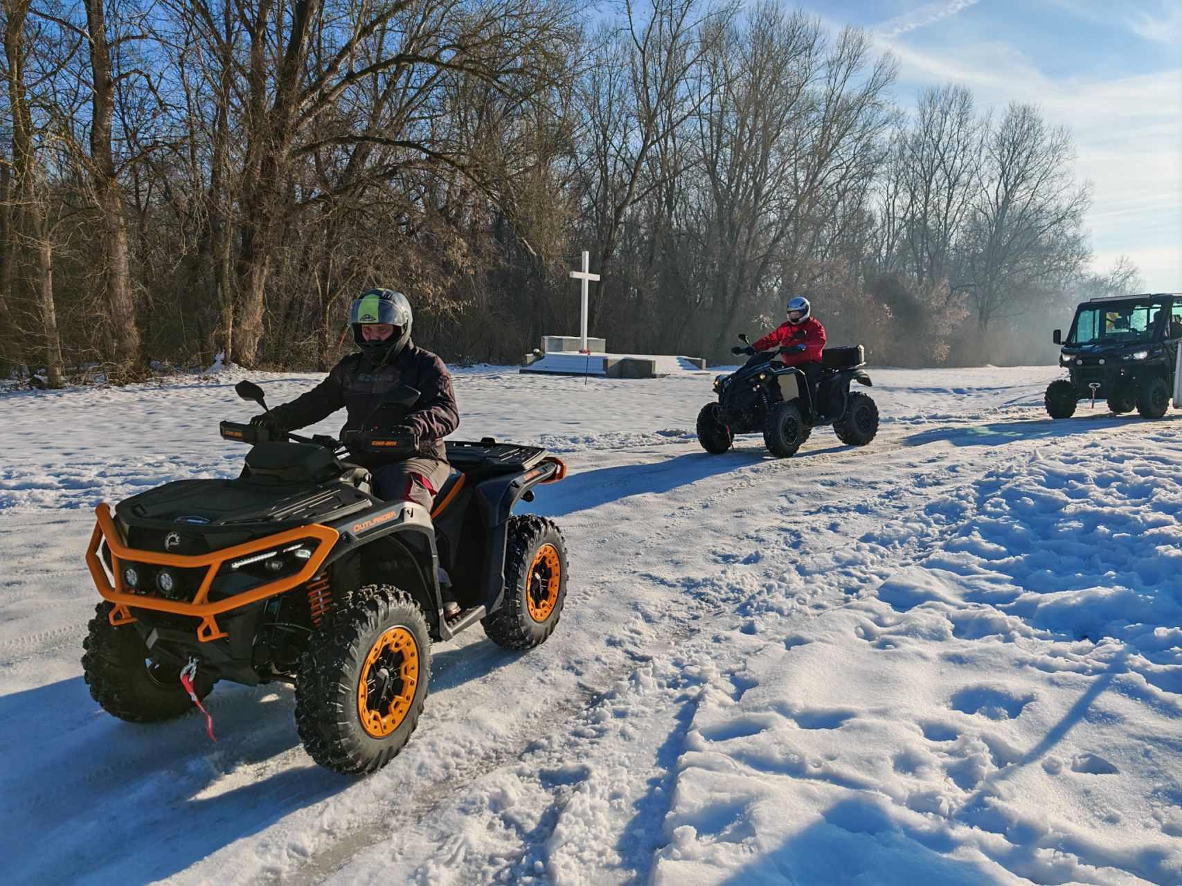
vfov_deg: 56.8
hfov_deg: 71.6
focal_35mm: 24
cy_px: 443
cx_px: 591
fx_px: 819
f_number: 2
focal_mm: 6.83
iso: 100
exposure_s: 1/13000
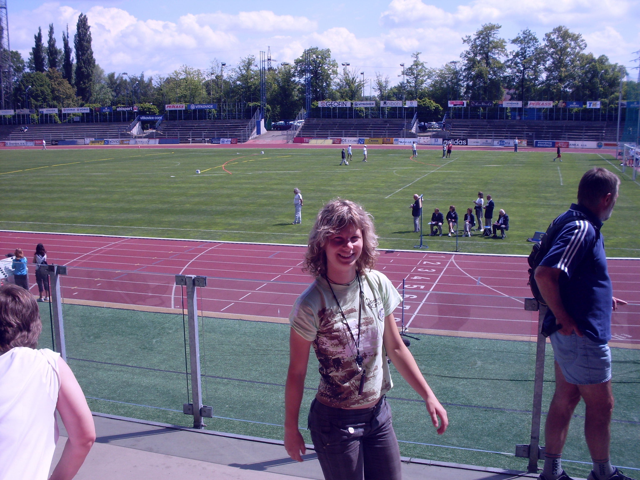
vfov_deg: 37.7
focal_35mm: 38
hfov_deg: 49.0
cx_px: 320
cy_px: 240
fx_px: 703
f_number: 8.4
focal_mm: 6.3
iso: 80
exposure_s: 1/180
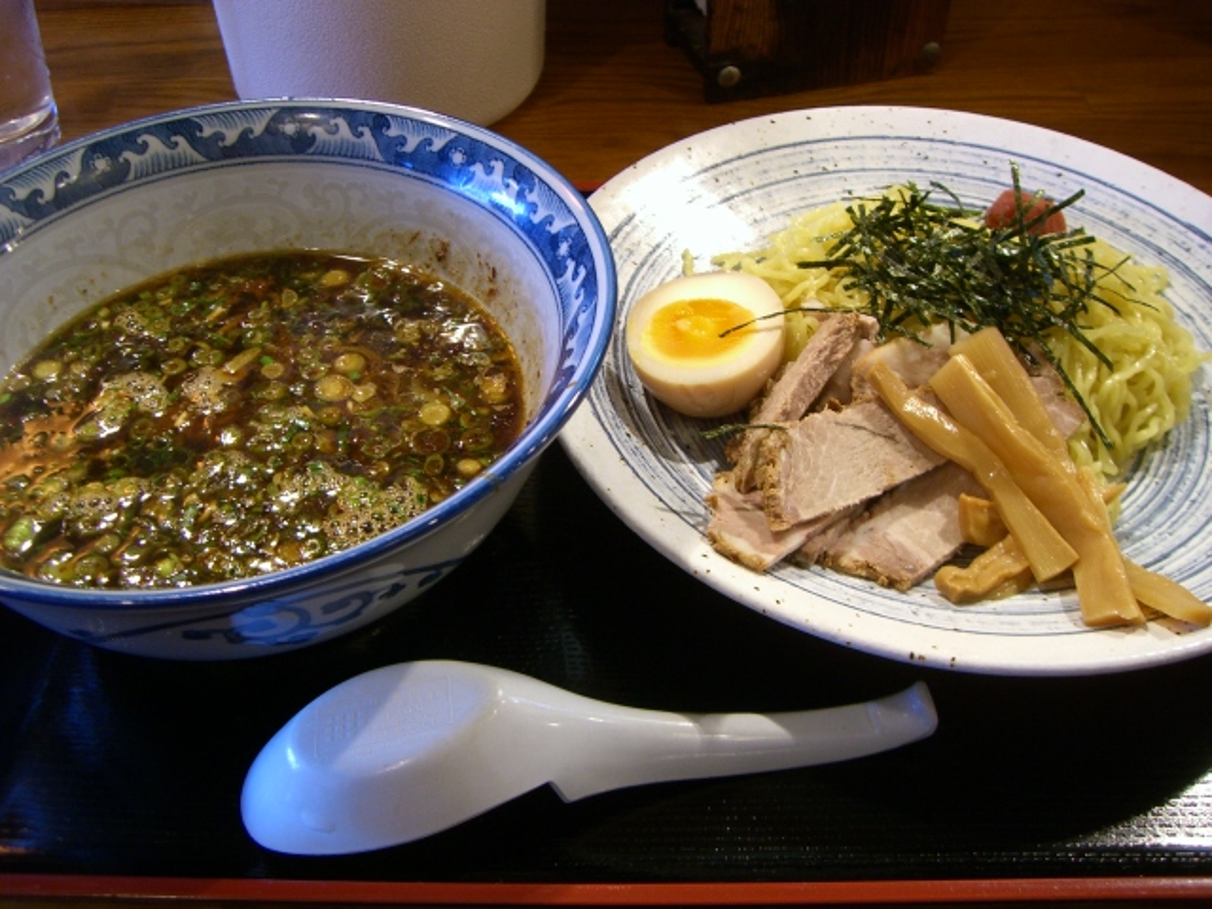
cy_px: 454
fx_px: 1330
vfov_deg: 37.7
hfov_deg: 49.0
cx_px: 606
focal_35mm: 38
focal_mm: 6.2
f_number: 2.7
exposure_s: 1/10
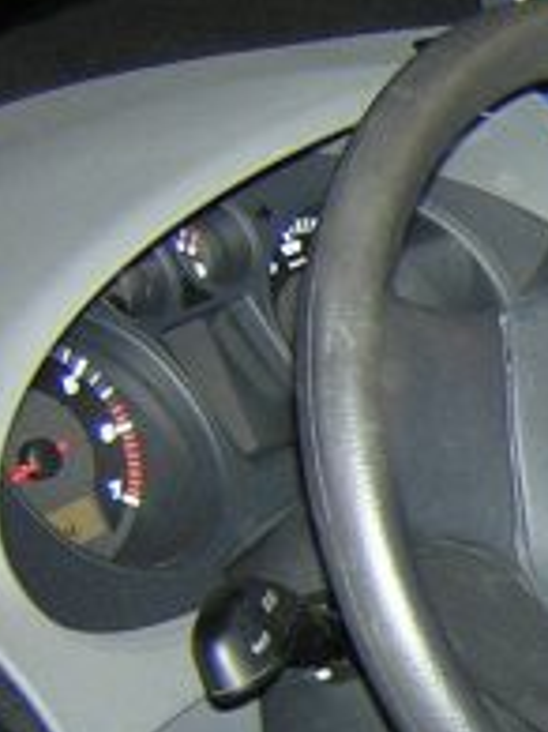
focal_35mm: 118
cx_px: 1137
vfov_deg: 16.3
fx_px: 2493
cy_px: 747
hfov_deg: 11.2
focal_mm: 4.7
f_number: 2.6
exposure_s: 1/60.1
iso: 301
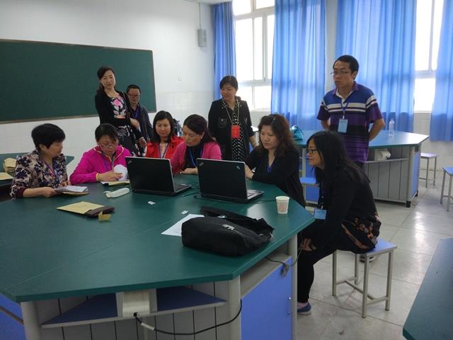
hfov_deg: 63.4
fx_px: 366
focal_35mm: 28
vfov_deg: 49.7
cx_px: 226
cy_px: 170
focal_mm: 4.26
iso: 411
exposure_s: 1/25
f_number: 2
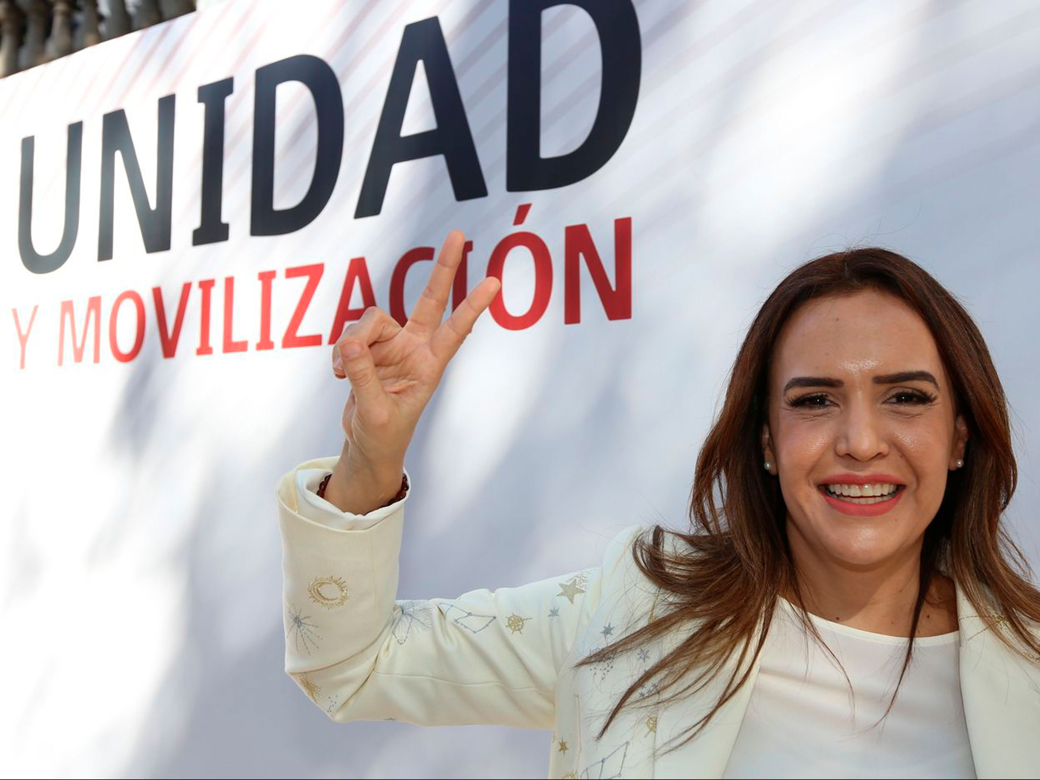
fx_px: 871
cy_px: 390
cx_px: 520
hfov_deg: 61.7
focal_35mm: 29
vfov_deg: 48.2
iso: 160
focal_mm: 4.15
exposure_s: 1/30
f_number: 2.2
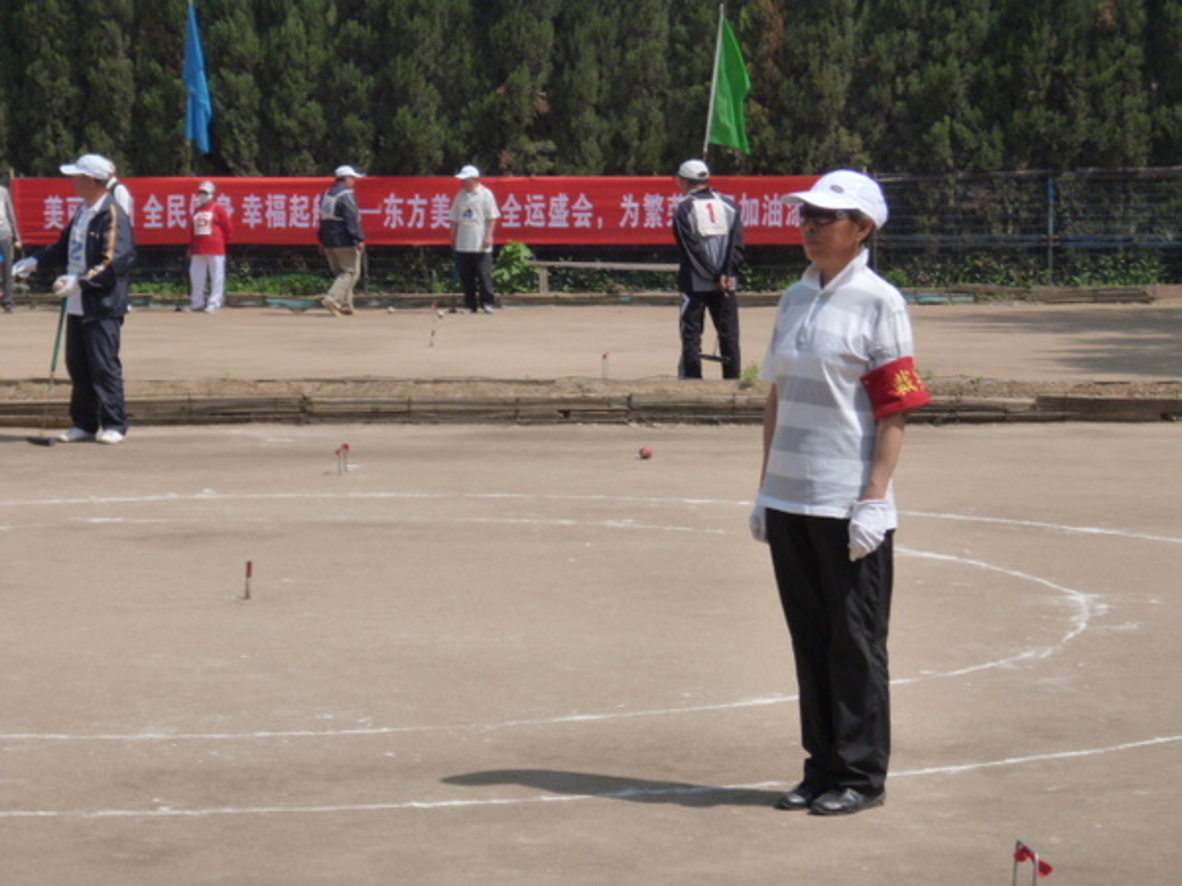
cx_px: 591
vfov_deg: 14.0
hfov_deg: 18.5
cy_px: 443
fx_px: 3619
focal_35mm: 106
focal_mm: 18.9
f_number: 5.9
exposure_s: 1/400
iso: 160
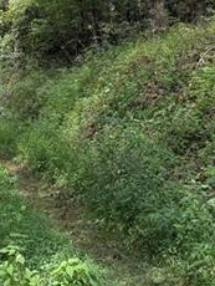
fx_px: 661
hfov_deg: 18.1
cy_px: -99
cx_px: 17
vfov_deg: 21.7
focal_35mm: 80
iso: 100
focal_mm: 6.76
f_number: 1.78
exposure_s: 1/440
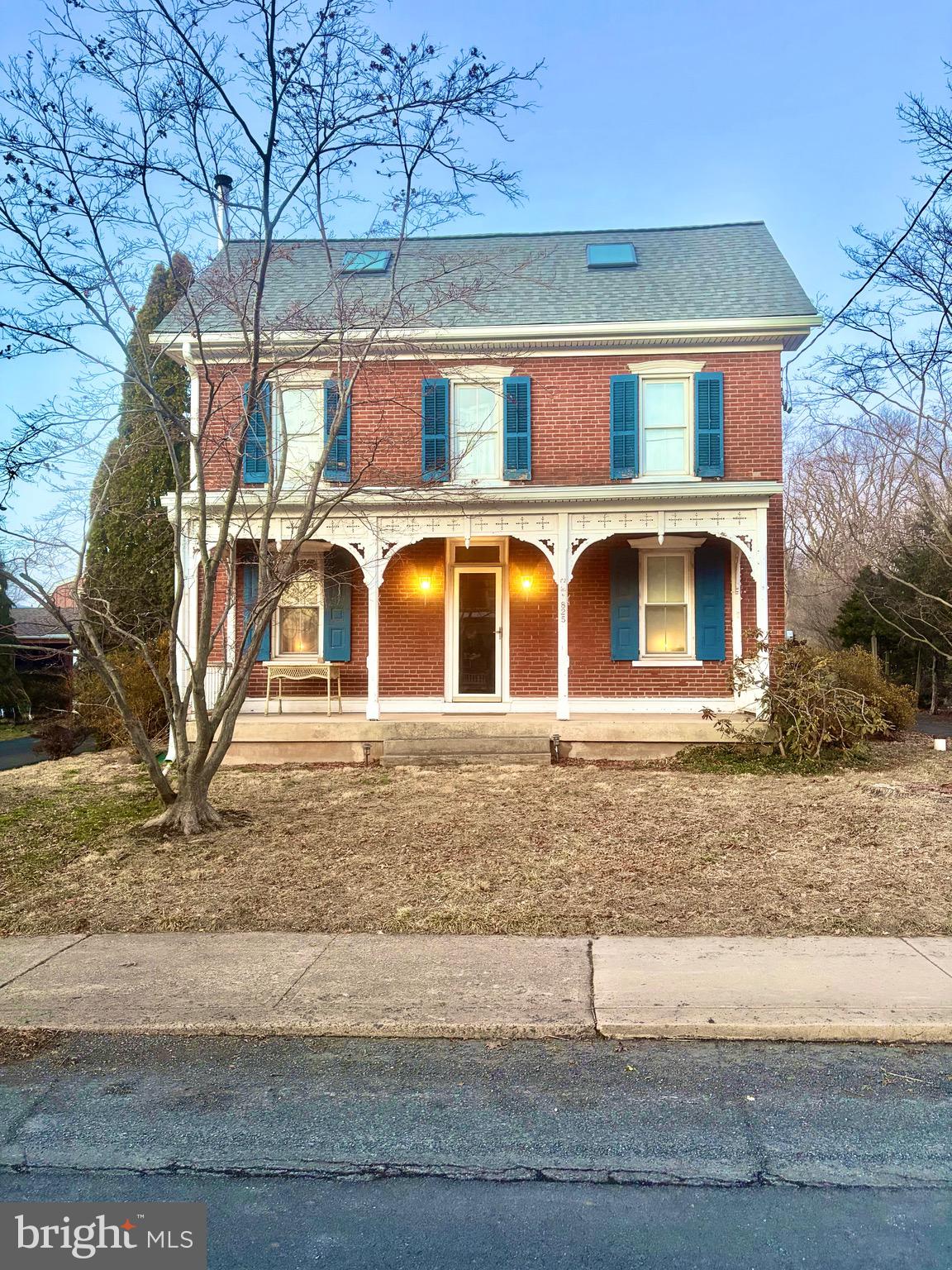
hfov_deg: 53.1
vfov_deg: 67.3
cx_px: 476
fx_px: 953
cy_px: 635
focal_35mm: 26
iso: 200
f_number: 1.6
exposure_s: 1/60
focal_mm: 5.96
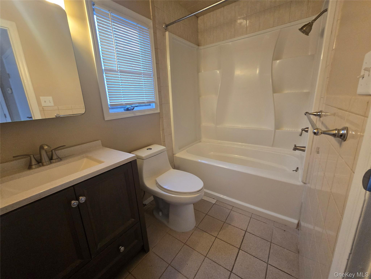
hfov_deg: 106.2
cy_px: 140
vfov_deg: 89.9
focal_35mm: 13
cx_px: 186
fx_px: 139
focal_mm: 2.2
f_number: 2.2
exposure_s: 1/60
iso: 400
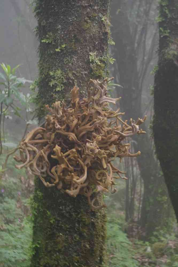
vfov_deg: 24.6
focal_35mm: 82
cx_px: 89
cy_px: 134
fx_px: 612
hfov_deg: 16.6
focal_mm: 55
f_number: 5.6
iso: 3200
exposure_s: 1/20
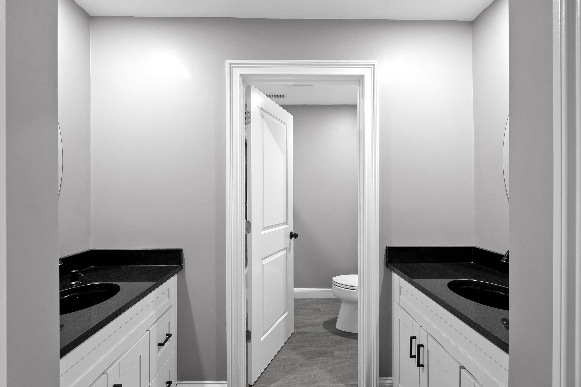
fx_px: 258
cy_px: 194
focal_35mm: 16
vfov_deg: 73.7
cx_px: 290
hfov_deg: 96.7
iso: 320
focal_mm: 16
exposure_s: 1.6
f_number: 8
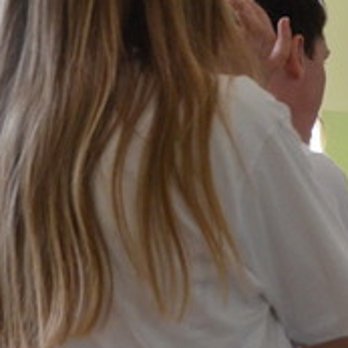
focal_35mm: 136
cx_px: 686
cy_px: 239
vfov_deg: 12.8
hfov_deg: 11.6
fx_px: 1547
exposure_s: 1/160
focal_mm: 26
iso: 1600
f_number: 6.3
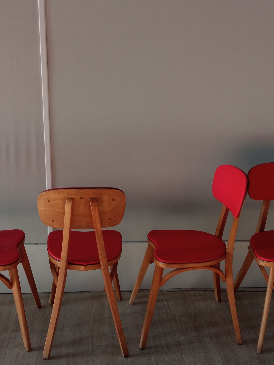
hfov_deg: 35.1
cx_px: 127
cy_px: 201
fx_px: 433
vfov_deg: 45.7
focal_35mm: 41
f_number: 2.2
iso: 157
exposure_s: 1/100
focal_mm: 3.79
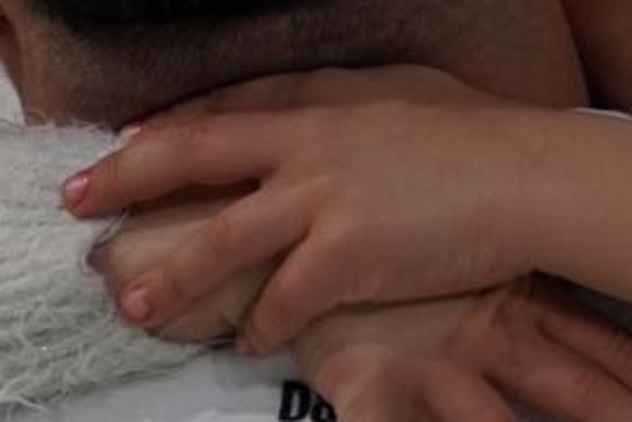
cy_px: 66
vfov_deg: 1.0
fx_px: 23172
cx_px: 318
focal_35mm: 1320
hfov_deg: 1.6
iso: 400
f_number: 2.8
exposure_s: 1/500
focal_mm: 198
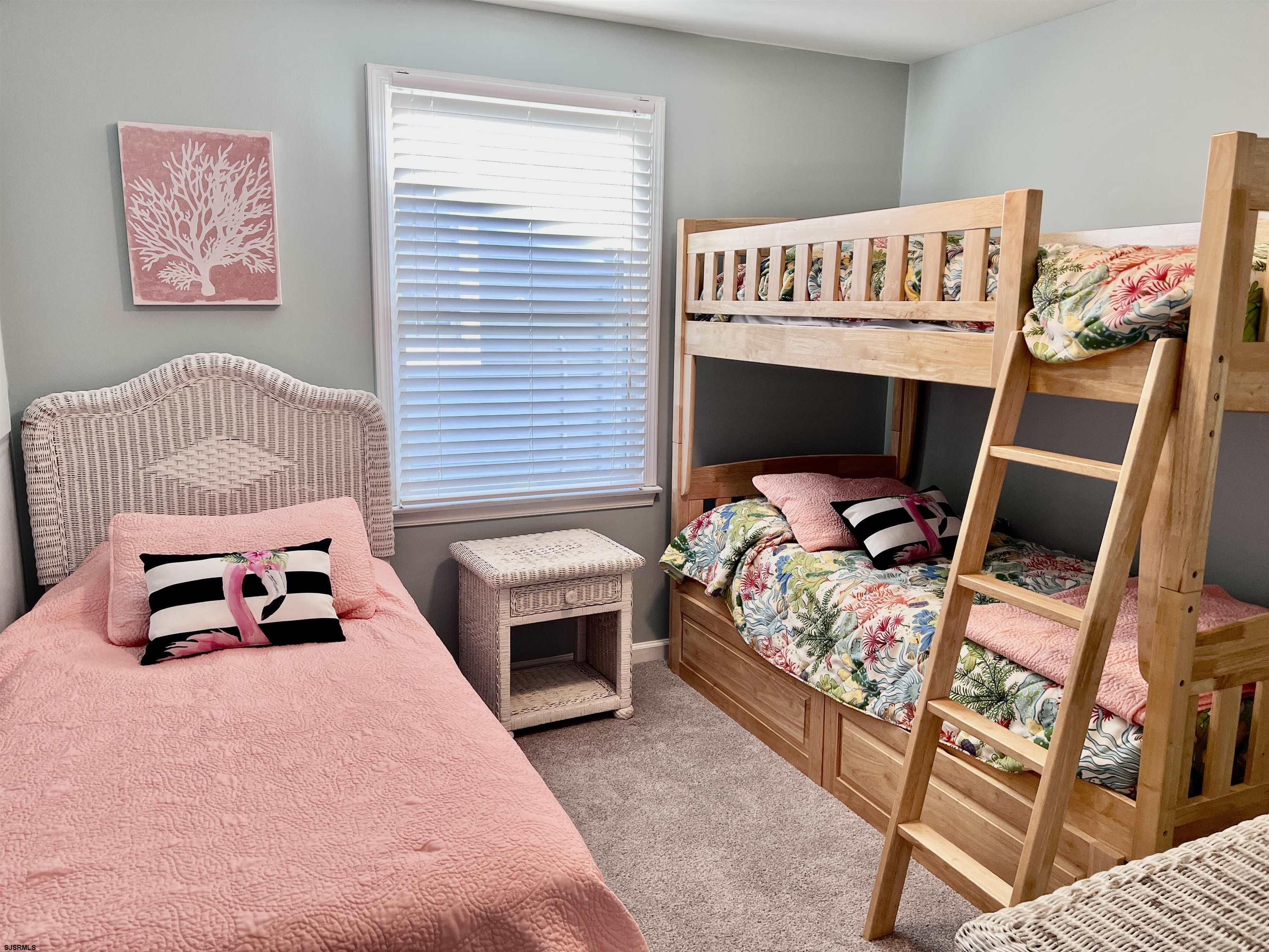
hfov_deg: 67.3
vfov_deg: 53.1
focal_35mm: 26
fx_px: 953
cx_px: 634
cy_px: 476
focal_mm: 5.7
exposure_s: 1/120
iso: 80
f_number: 1.5
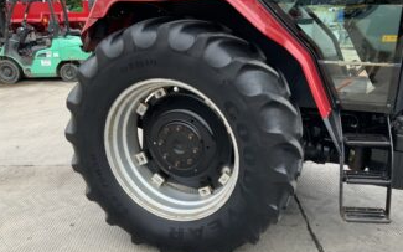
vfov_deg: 37.1
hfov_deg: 56.7
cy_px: 155
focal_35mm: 34
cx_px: 212
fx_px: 373
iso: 40
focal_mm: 3
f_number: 1.8
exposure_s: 1/122
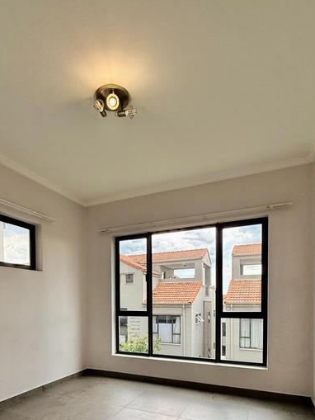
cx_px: 138
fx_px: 267
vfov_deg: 71.6
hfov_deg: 60.9
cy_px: 311
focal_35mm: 22
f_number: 2.2
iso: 50
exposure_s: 1/99
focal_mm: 2.22
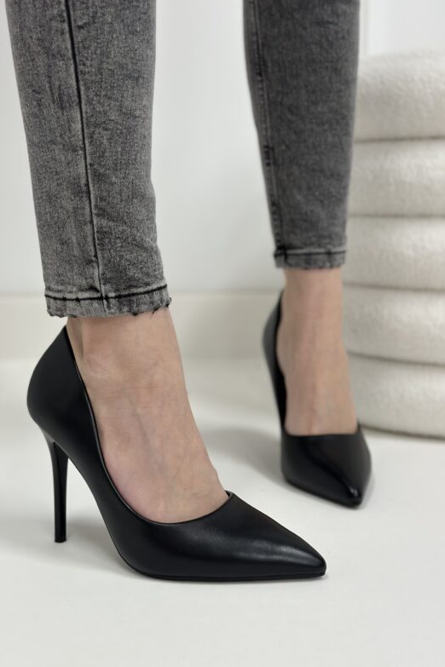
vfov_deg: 38.9
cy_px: 334
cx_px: 214
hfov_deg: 26.5
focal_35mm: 51
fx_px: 946
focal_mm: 6.86
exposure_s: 1/100
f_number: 1.78
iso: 160
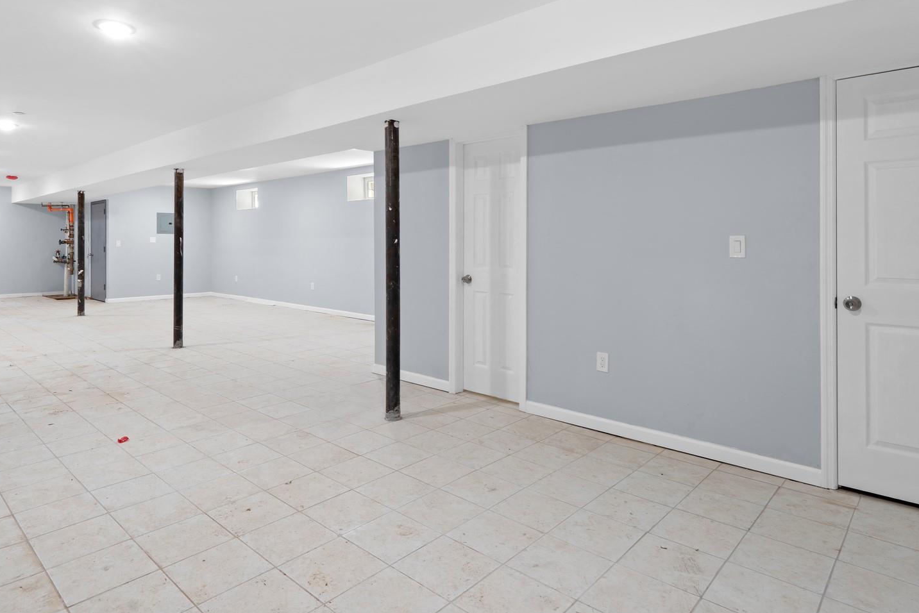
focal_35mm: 20
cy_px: 224
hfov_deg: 83.9
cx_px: 432
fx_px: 511
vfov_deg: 61.0
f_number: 10
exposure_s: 1/1.25
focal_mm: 14
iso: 200
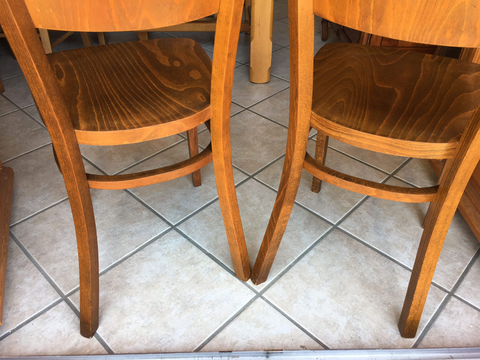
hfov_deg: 61.7
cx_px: 240
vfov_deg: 48.2
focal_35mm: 29
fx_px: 402
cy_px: 180
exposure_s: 1/50
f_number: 2.2
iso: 32
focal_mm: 4.15
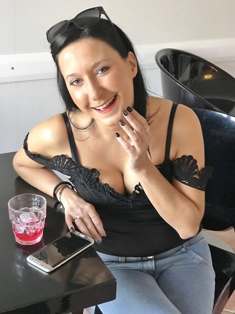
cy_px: 157
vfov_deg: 33.8
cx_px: 118
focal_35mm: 57
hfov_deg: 25.7
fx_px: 516
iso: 250
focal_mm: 6.6
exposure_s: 1/50
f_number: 2.8
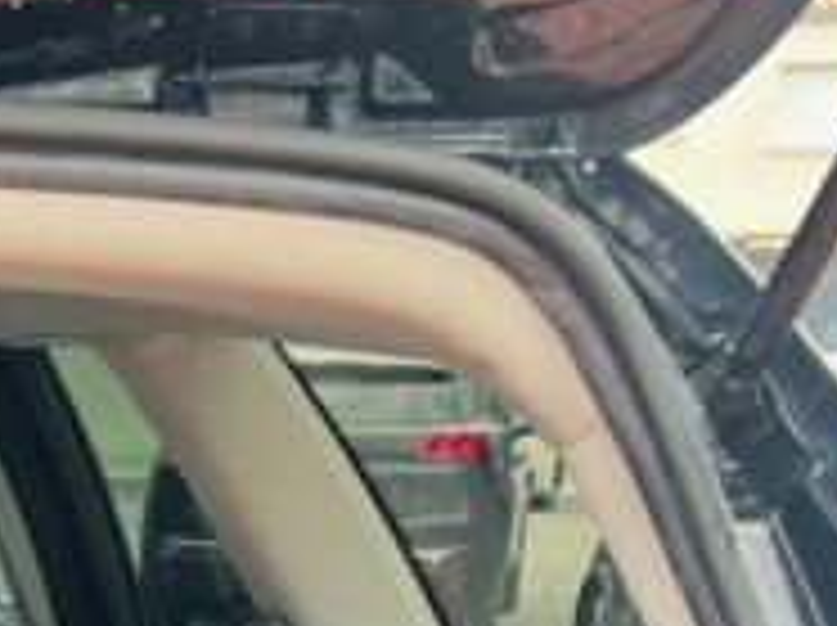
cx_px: -540
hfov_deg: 15.7
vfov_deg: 11.9
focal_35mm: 112
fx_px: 2705
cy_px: 1216
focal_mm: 5.7
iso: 100
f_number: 1.5
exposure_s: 1/121
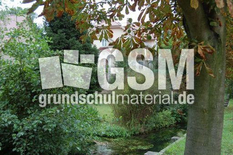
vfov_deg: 34.1
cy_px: 78
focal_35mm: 39
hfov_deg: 49.6
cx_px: 116
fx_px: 252
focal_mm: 26
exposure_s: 1/125
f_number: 5.6
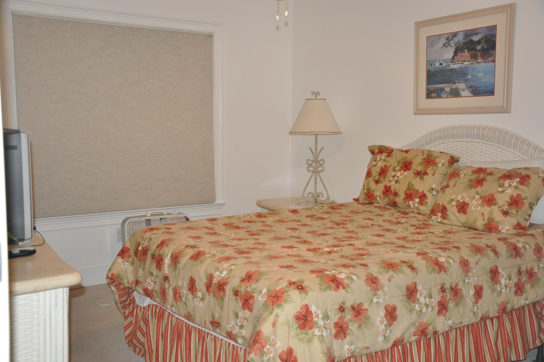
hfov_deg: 49.6
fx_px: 589
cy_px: 181
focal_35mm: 39
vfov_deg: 34.1
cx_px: 272
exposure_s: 1/60
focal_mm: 26
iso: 800
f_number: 4
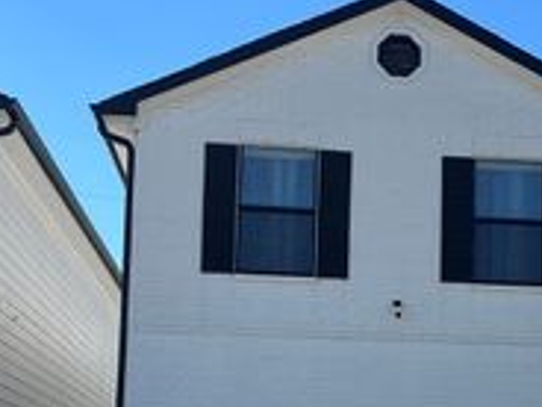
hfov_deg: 22.9
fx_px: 1315
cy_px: 367
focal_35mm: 84
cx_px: 451
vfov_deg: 17.3
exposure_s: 1/4115
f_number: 1.5
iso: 50
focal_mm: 5.7
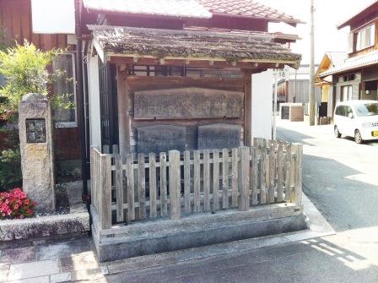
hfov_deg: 52.7
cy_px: 142
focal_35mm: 35
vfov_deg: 40.6
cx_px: 189
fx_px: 382
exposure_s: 1/302
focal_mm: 3.85
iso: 80
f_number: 2.8
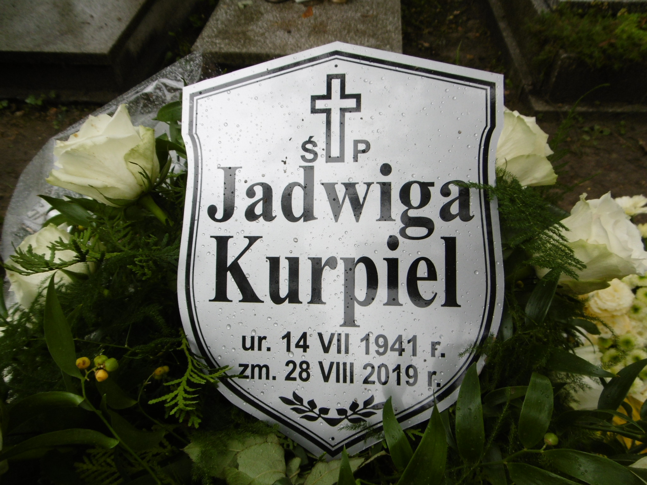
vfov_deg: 56.8
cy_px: 242
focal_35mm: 24
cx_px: 324
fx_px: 449
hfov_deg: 71.6
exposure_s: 1/160
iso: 100
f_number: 3.1
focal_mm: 4.3
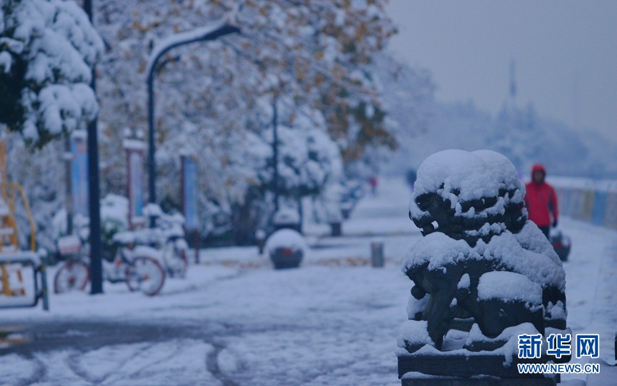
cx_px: 308
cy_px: 180
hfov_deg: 8.5
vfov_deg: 5.3
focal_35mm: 246
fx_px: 4136
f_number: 7.1
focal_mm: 240
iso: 1600
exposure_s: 1/1250
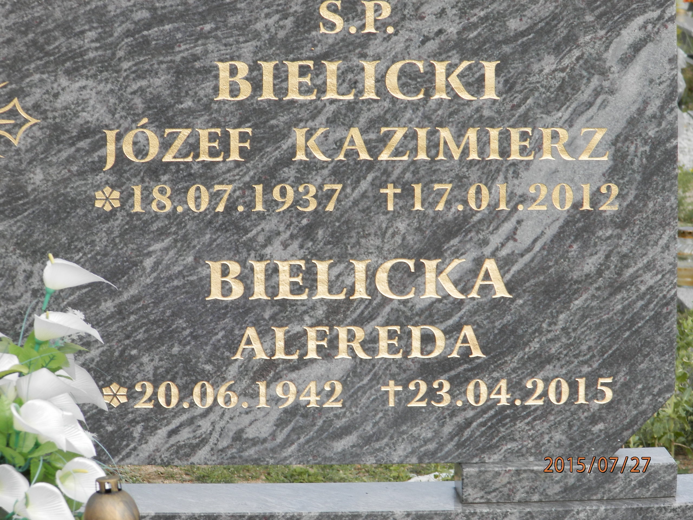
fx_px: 3604
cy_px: 260
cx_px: 346
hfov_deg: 11.0
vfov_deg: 8.2
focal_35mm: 180
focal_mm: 32.1
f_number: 5.1
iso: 80
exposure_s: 1/200
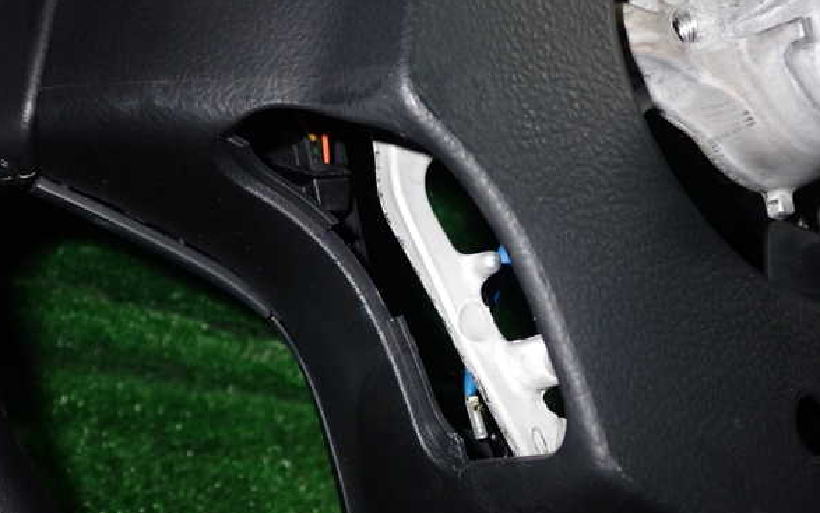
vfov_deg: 32.8
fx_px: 872
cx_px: 405
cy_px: 267
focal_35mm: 39
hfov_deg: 50.4
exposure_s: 1/40
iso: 250
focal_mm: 6.37
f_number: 7.1
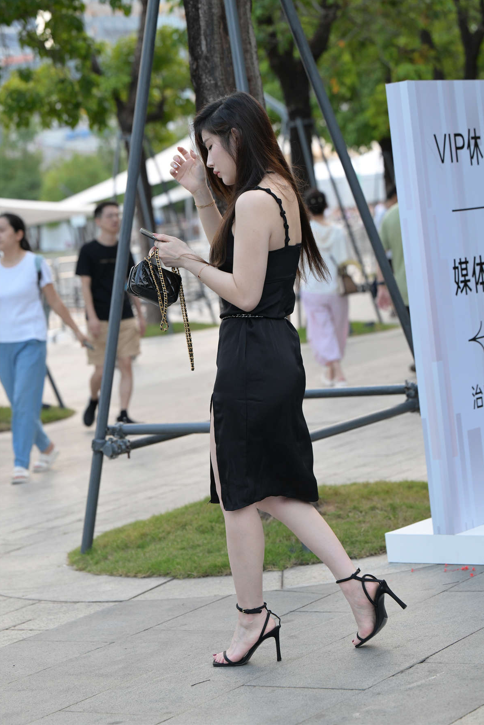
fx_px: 1815
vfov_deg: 22.6
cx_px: 243
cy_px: 359
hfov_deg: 15.2
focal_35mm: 90
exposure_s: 1/640
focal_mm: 89
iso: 1400
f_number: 4
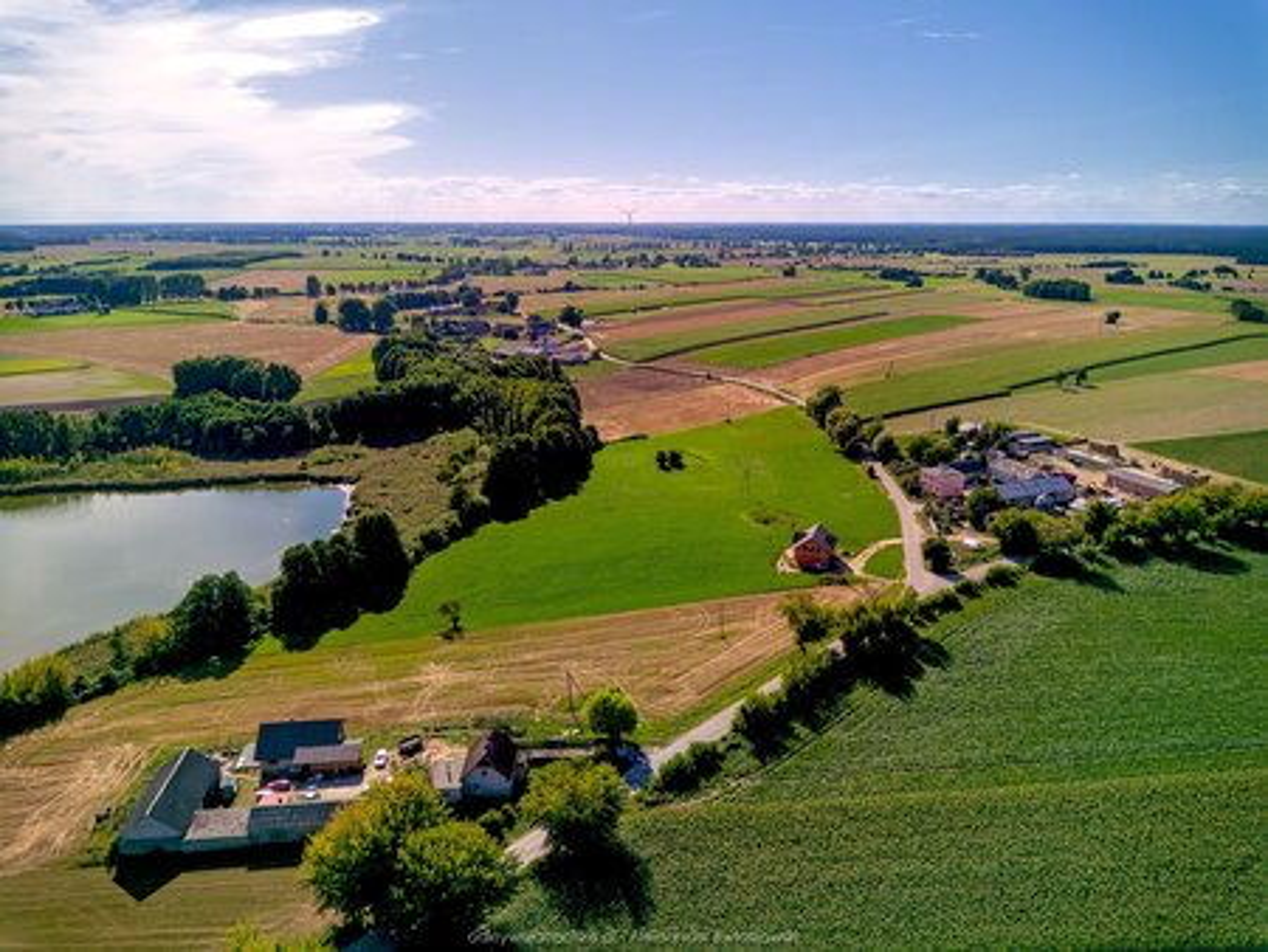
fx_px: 880
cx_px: 634
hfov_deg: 71.6
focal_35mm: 24
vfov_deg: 56.9
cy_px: 476
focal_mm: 6.72
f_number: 1.7
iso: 120
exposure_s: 1/3200
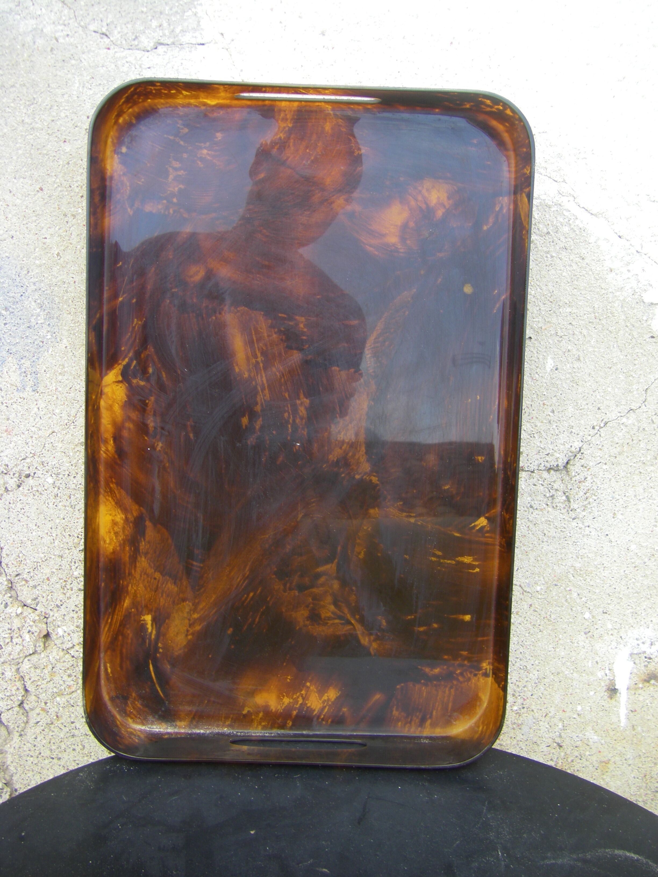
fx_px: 963
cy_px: 438
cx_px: 329
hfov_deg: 37.7
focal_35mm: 38
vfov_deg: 49.0
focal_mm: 6.3
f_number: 3.5
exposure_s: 1/100
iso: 64
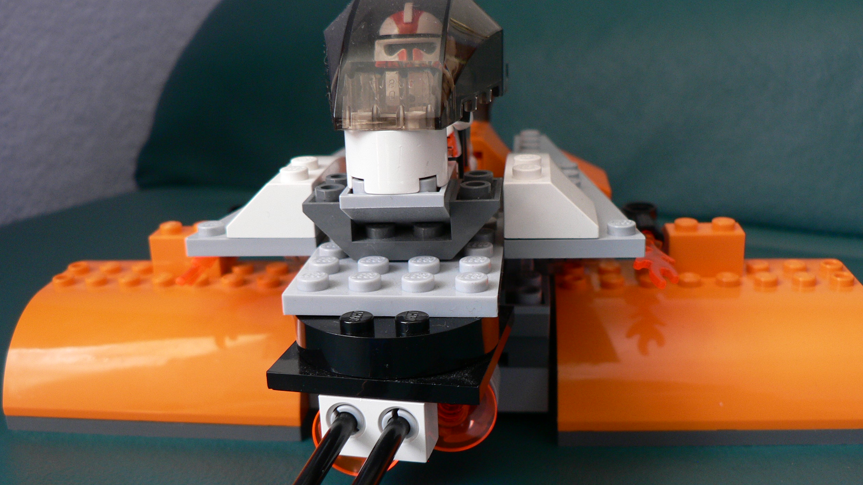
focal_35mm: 40
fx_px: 915
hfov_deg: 50.5
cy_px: 304
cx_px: 439
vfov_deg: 29.6
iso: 100
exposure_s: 1/25
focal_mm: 6
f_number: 2.8
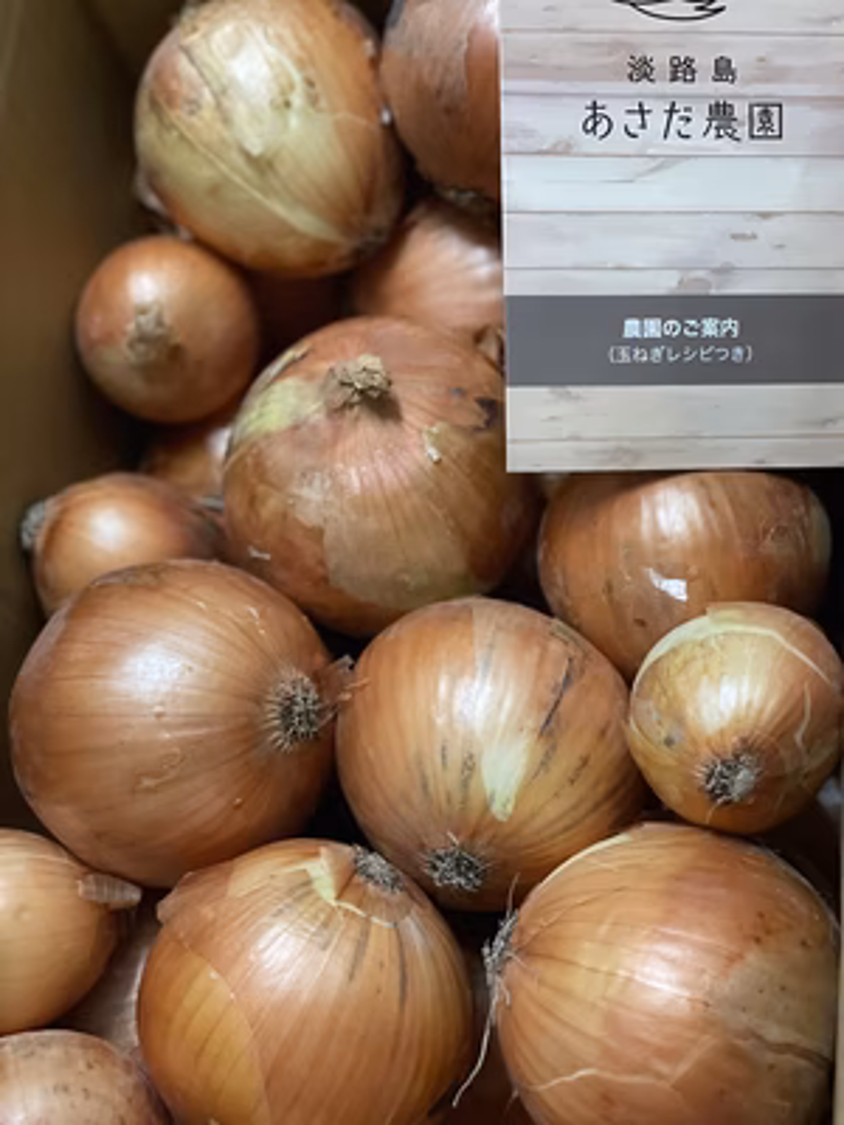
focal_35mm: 52
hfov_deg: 28.0
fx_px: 1690
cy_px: 562
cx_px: 422
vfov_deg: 36.8
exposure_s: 1/37
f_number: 2
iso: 500
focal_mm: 6
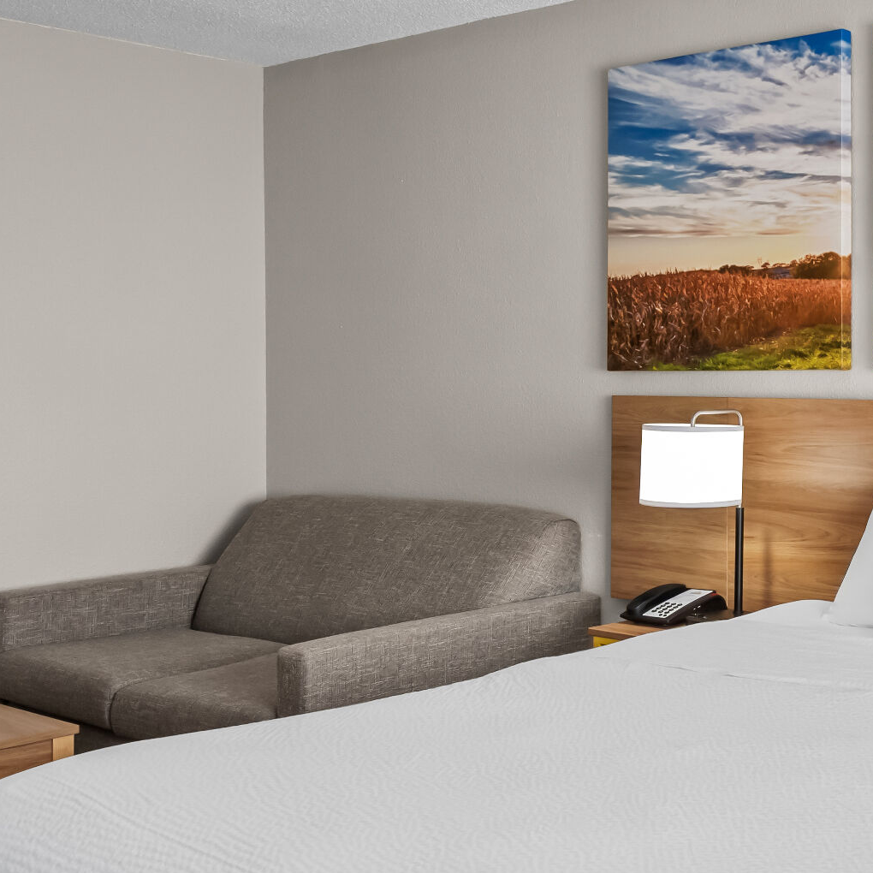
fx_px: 1141
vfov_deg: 41.8
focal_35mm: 40
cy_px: 473
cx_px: 964
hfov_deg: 35.6
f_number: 9
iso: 160
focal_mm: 16
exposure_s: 1/15
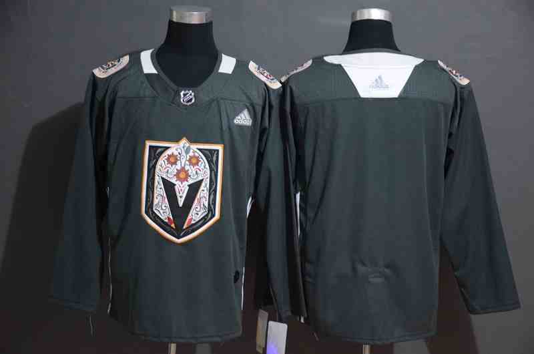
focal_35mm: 90
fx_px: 1332
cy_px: 177
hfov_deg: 22.7
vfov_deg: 15.1
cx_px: 267
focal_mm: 60
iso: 4000
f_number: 5
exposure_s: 1/15
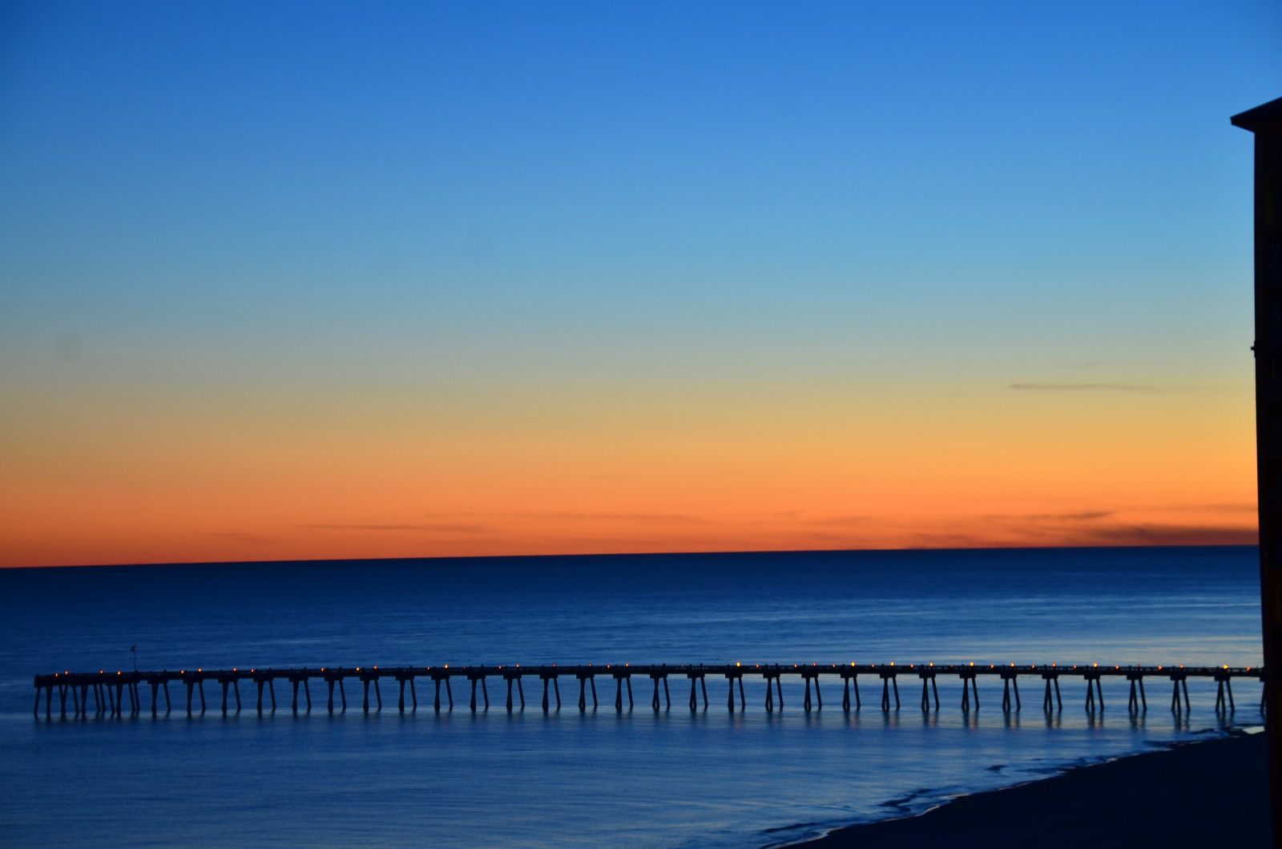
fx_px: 3997
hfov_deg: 18.2
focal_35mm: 112
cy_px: 424
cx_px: 641
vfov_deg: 12.1
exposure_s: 1/3
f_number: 5
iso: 125
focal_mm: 75
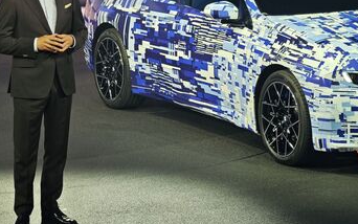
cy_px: 75
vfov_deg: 7.8
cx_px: 265
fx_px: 1649
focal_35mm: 169
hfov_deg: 12.4
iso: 320
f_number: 2.6
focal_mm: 25.1
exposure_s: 1/100
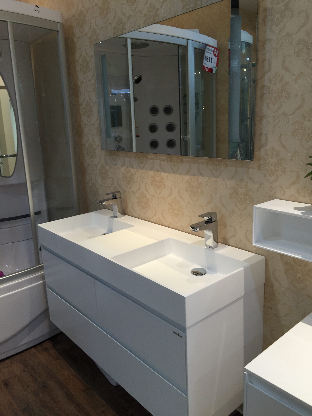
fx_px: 349
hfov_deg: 48.2
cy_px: 208
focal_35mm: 29
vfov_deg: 61.7
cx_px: 156
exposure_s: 1/50
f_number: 2.2
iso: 40
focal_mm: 4.15
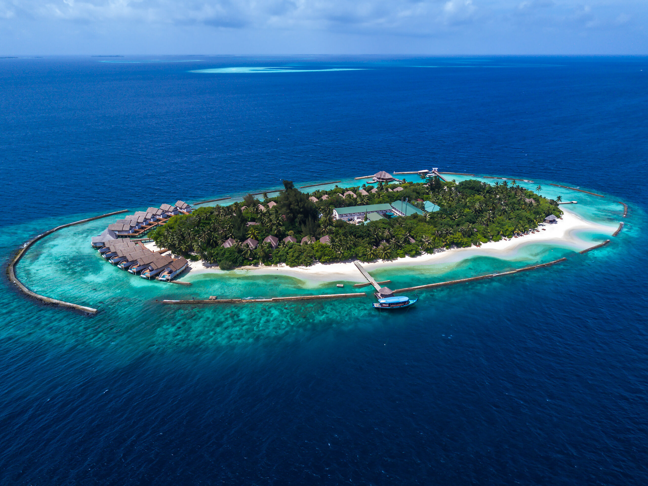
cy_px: 243
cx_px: 324
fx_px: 487
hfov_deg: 67.3
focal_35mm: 26
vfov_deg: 53.0
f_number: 2.2
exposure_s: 1/850
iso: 100
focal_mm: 4.73
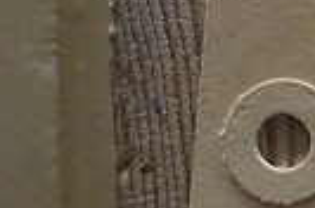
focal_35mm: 221
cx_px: 829
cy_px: -128
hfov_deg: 8.3
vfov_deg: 6.1
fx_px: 1929
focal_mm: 26
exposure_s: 1/60
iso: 2500
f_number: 4.5
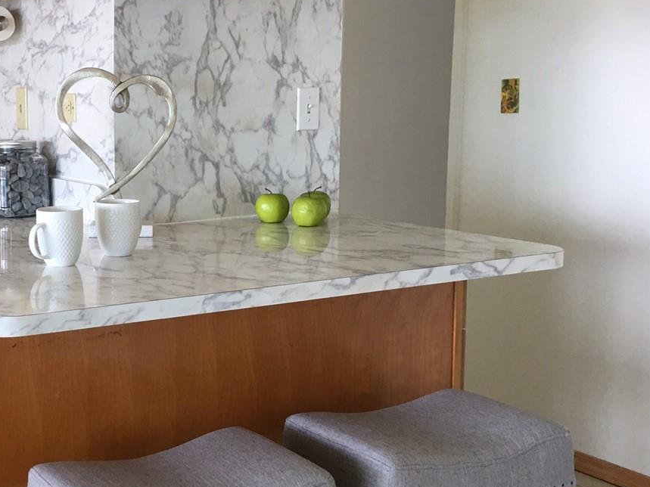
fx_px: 1014
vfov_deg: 27.0
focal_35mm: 54
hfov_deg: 33.7
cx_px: 68
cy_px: 256
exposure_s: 1/15
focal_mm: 4.15
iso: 25
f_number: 2.2
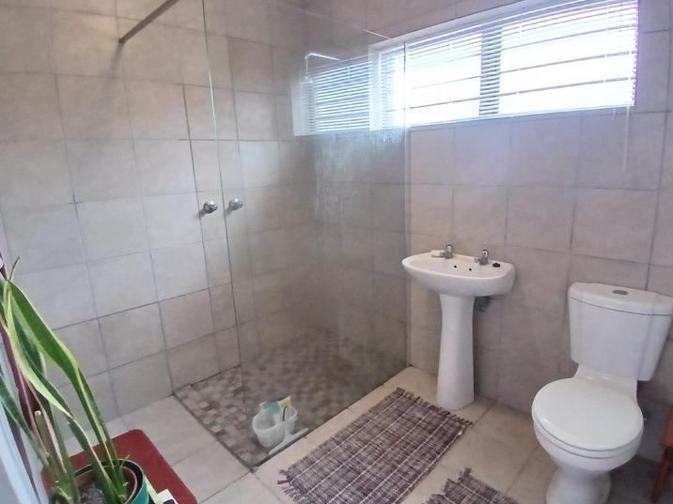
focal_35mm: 19
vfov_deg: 68.7
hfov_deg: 84.6
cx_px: 353
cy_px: 244
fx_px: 369
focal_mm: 1.4
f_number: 2.2
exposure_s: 1/33.3
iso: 400
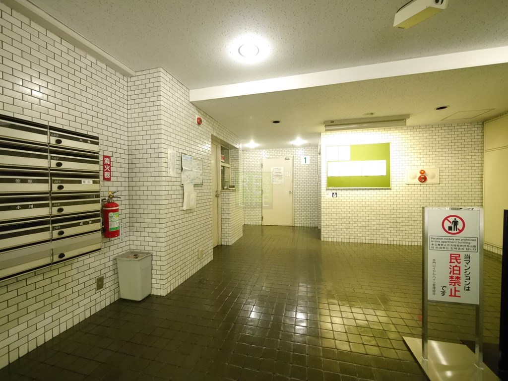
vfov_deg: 85.7
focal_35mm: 14
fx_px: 205
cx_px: 254
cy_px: 190
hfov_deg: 102.1
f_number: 4
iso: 3200
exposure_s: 1/50
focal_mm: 7
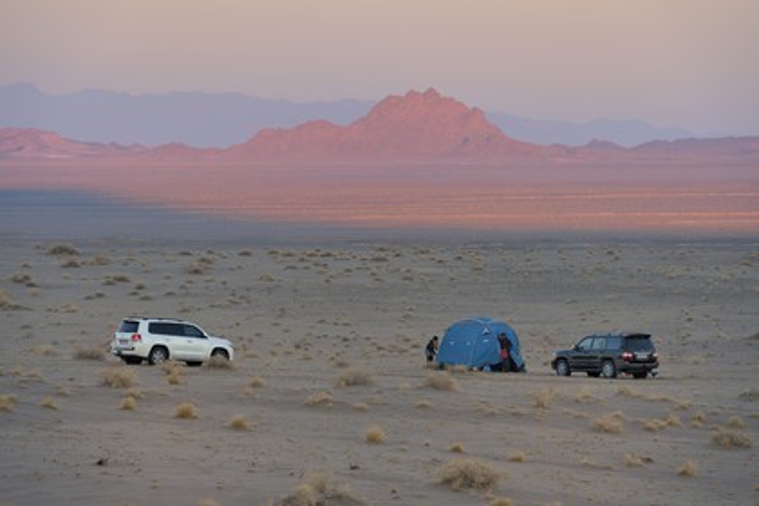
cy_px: 253
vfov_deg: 6.9
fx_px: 4216
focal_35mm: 200
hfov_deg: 10.3
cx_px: 380
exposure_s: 1/160
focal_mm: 200
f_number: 7.1
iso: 400
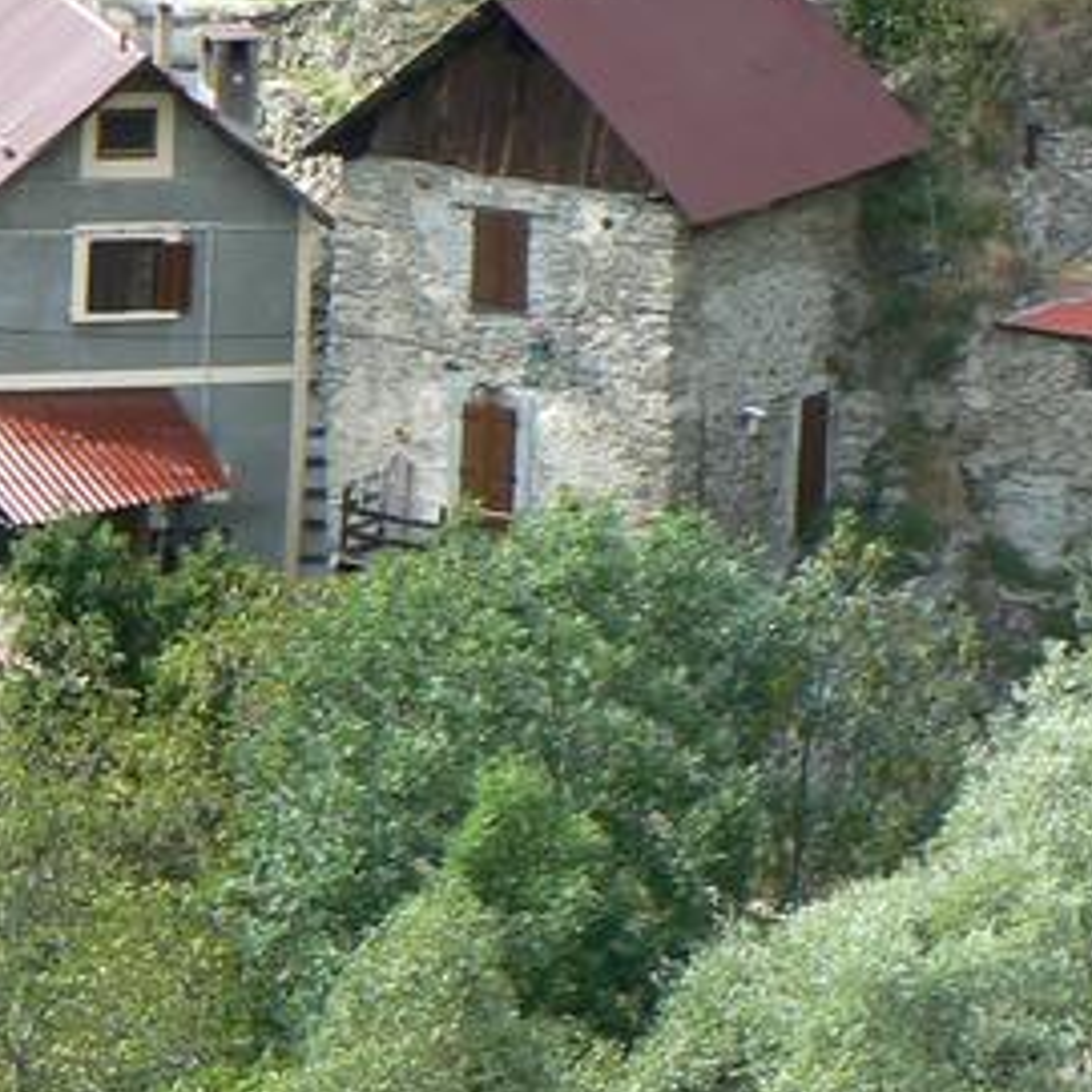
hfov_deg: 5.1
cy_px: 20
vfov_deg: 5.1
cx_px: 544
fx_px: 12277
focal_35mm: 344
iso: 80
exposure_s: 1/100
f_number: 5.6
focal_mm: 22.1
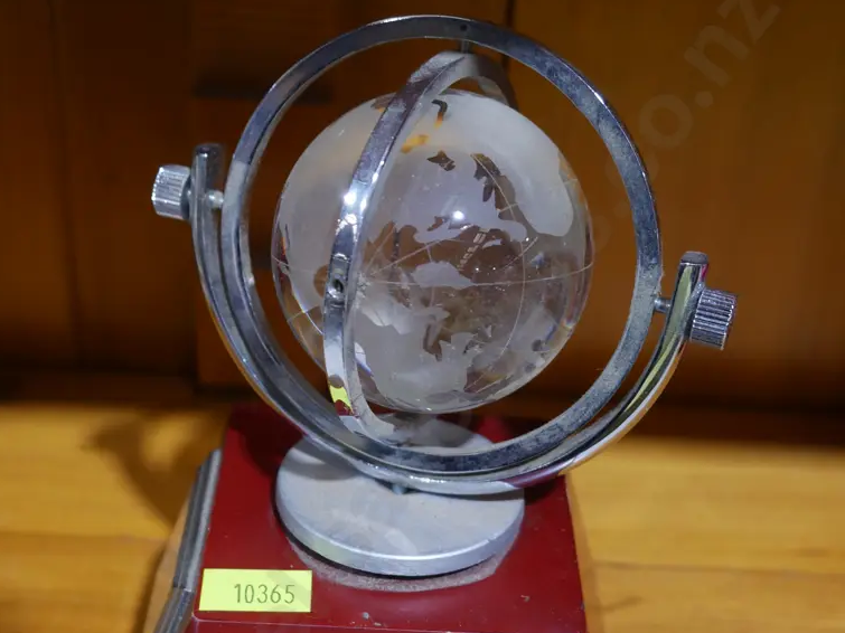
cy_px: 452
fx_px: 1391
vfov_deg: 25.4
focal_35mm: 57
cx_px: 416
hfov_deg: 33.8
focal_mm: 21
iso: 800
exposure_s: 1/60
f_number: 4.6
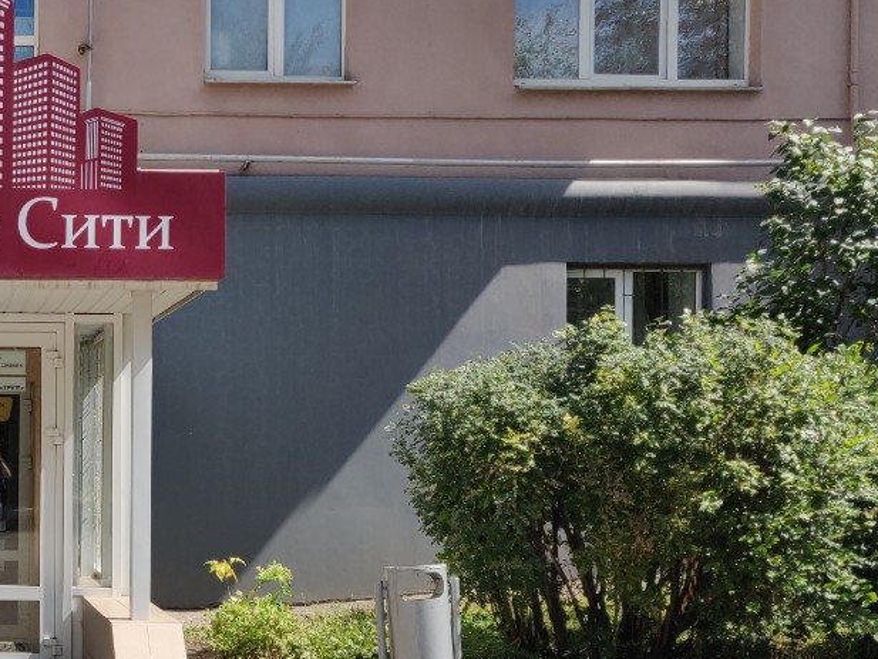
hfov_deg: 32.3
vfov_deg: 26.9
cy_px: 431
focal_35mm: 54
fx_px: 1370
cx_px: -29
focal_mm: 4.25
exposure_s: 1/1000
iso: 100
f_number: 1.7
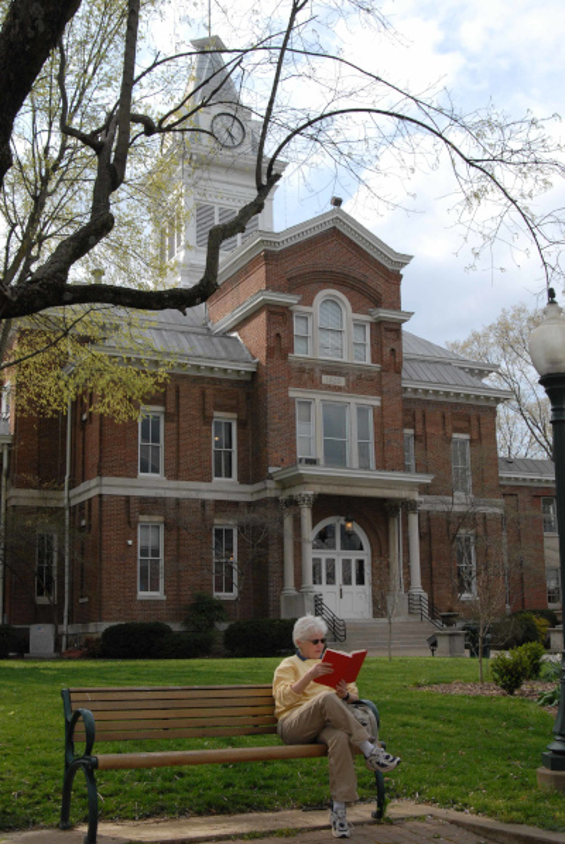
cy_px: 422
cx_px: 282
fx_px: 986
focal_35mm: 42
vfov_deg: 46.4
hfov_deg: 32.0
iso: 400
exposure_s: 1/500
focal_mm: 28
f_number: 11
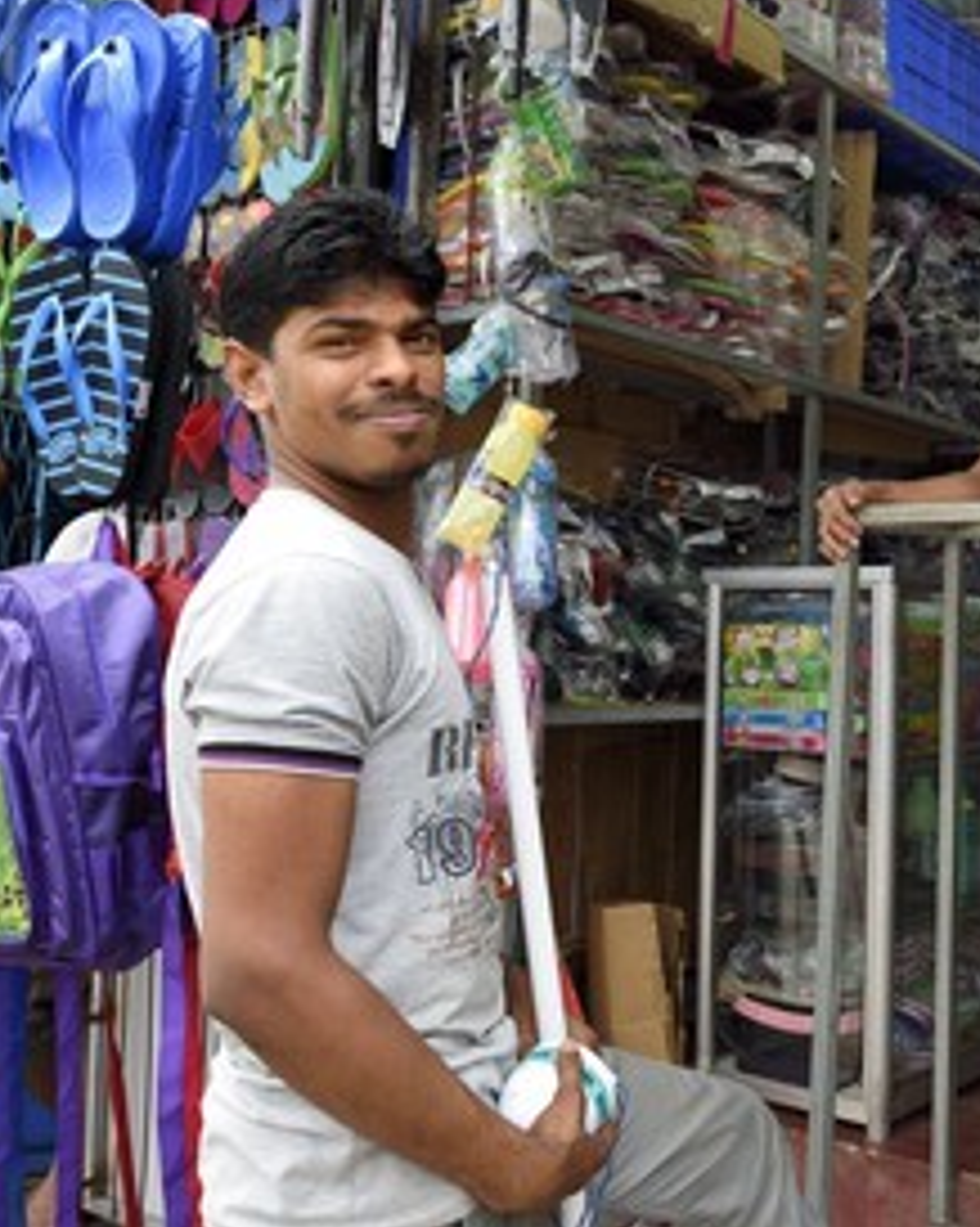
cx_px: 940
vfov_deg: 46.9
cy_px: 602
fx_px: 1416
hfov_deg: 35.2
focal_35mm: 39
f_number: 6.3
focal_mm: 27
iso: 400
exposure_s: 1/125
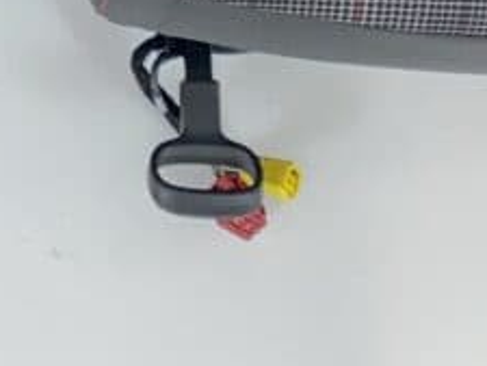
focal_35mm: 127
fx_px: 1788
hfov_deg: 15.2
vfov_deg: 10.7
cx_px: -35
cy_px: -367
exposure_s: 1/20
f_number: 1.8
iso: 40
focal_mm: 4.25
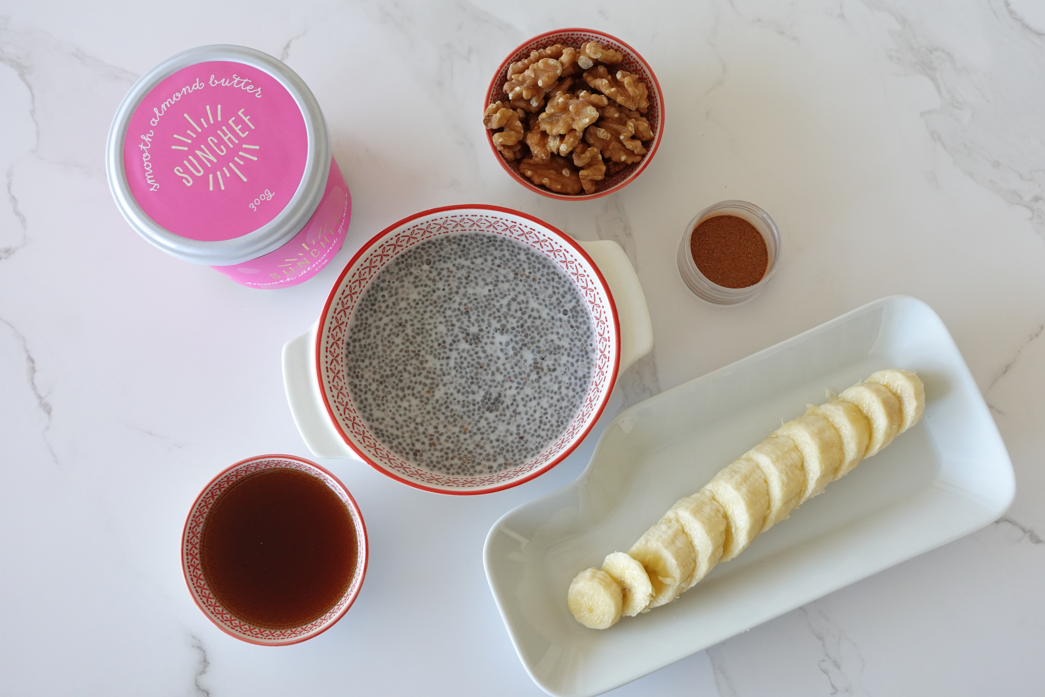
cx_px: 522
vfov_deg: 35.9
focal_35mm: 37
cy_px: 348
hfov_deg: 51.9
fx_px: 1074
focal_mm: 14.3
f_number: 4
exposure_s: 1/100
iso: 640
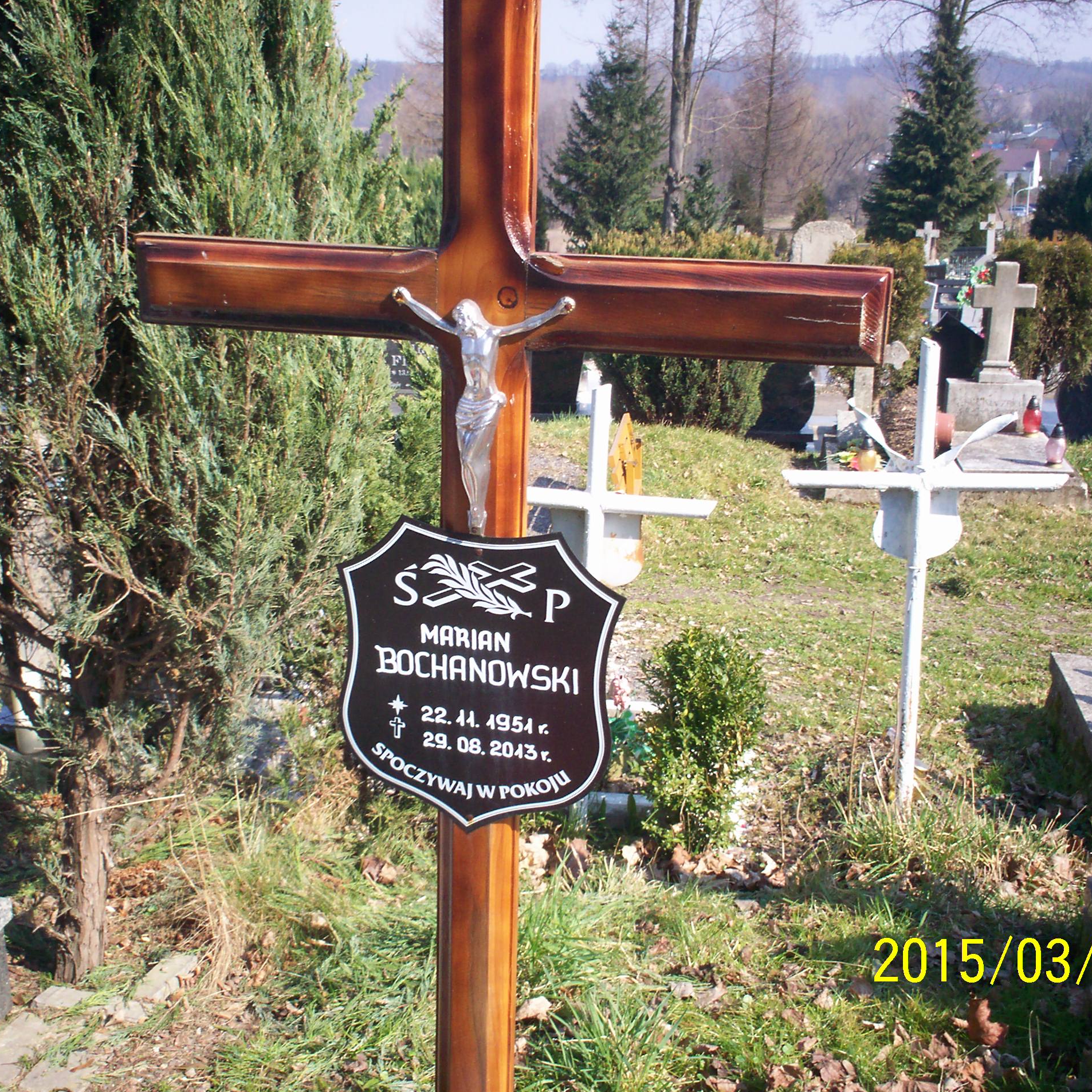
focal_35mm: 43
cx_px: 494
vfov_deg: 39.2
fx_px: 1535
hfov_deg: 39.1
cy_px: 553
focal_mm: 6
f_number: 4.5
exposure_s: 1/224
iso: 100
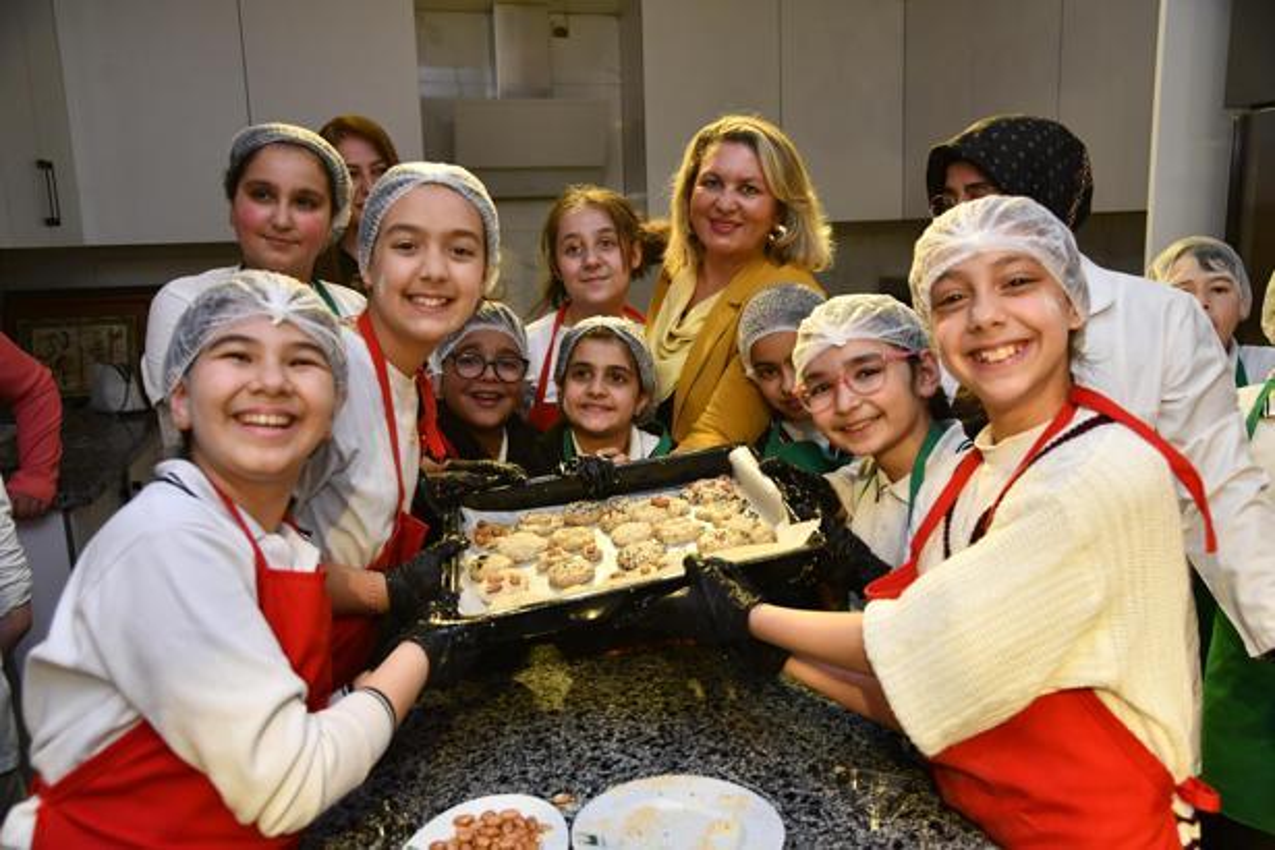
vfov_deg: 43.6
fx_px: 1062
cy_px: 425
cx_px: 638
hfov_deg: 61.9
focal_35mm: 30
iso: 1250
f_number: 4.5
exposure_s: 1/400
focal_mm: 30
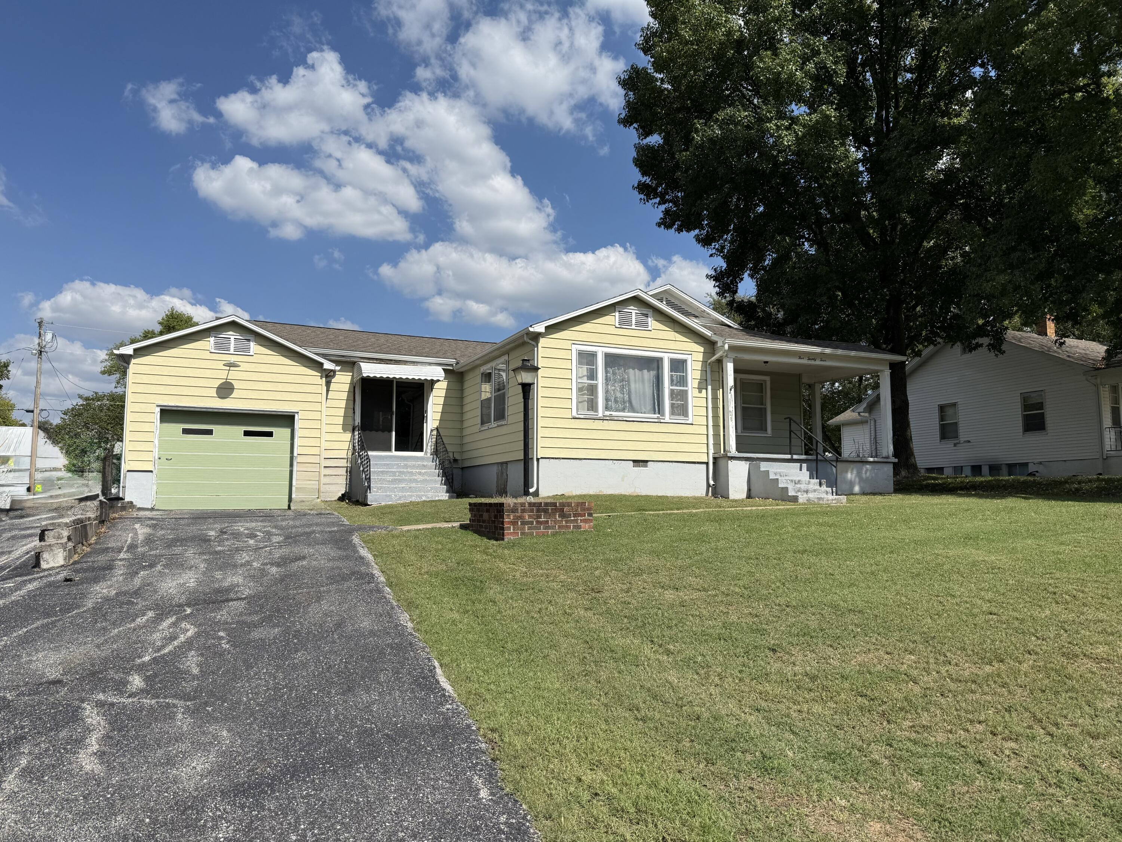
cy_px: 421
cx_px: 561
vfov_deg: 56.8
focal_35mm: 24
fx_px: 778
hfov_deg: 71.6
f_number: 1.78
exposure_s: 1/7353
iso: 80
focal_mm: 6.76
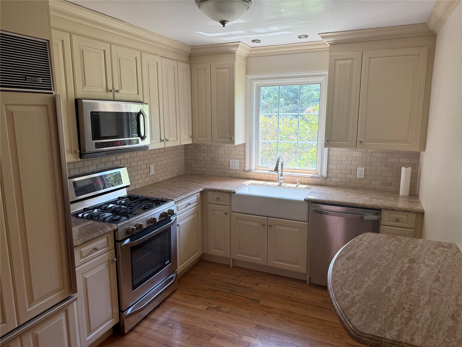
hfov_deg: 71.6
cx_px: 231
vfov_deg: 56.8
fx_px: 320
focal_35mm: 24
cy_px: 174
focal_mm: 6.76
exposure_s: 1/121
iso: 125
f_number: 1.78
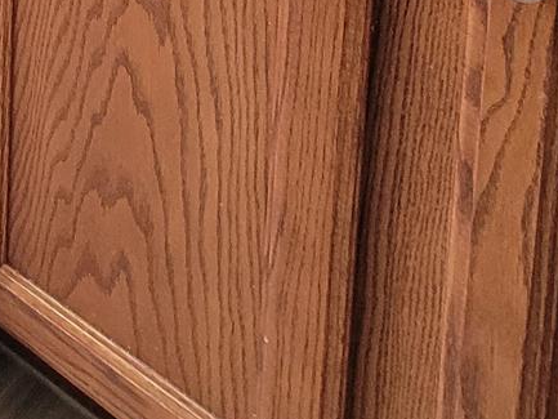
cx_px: -287
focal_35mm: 64
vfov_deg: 14.8
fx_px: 1032
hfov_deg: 23.8
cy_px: -572
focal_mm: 2.2
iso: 320
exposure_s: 1/40
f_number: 2.2
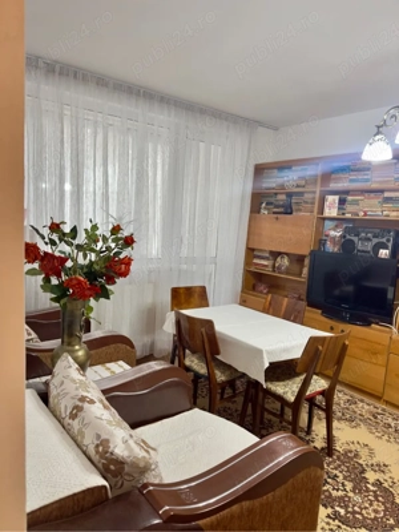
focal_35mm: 24
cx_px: 200
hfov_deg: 56.8
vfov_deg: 71.6
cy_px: 266
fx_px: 369
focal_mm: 6.86
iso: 200
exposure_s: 1/50
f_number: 1.78
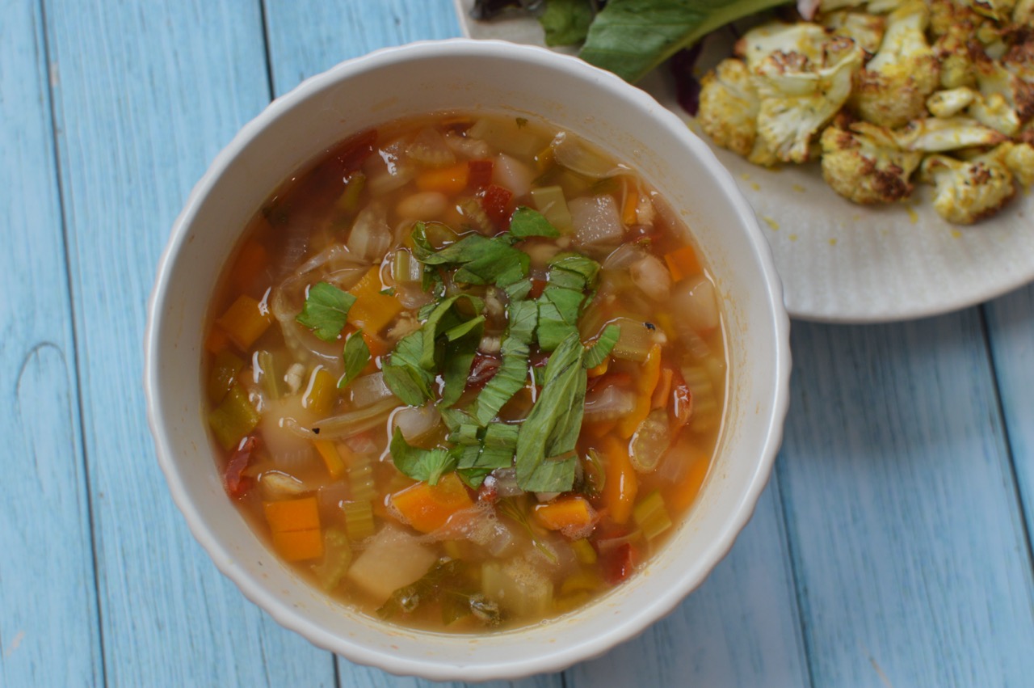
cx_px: 517
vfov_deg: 25.7
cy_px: 344
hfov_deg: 37.9
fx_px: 1507
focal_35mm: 52
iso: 400
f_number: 3.5
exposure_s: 1/160
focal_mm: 35
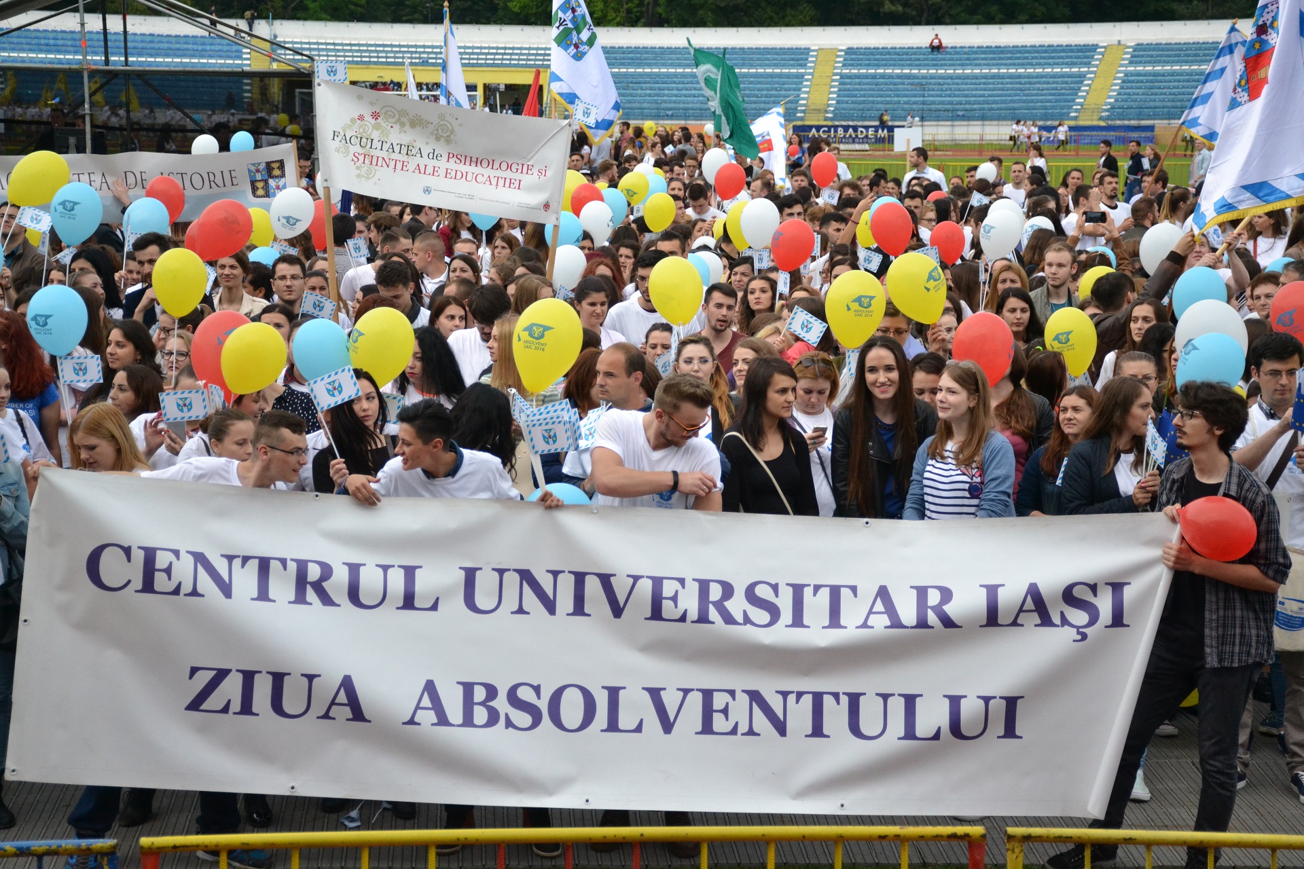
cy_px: 434
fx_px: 2716
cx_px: 652
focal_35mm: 75
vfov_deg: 18.2
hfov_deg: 27.0
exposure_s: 1/2000
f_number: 4.8
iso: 1600
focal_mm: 50
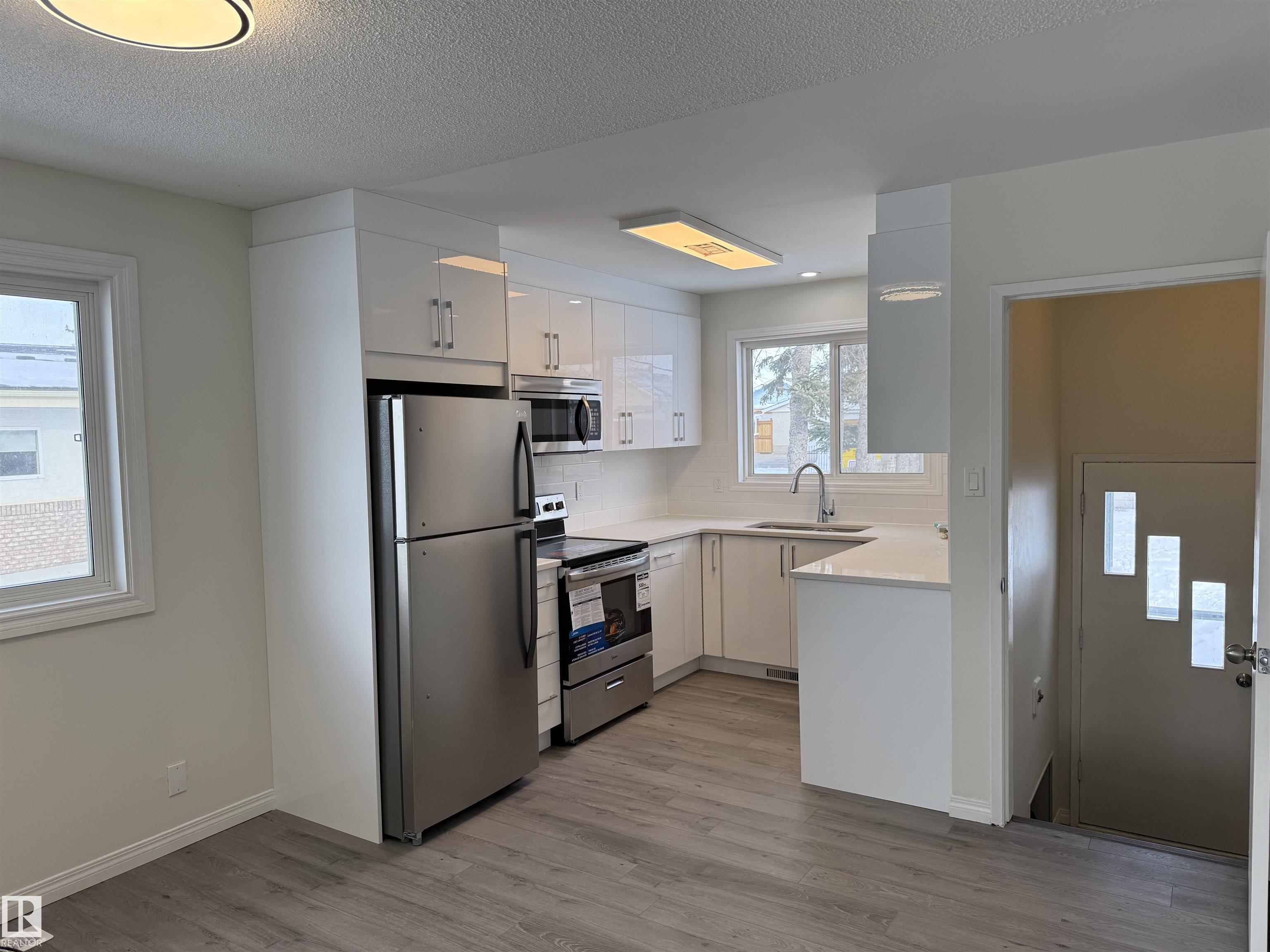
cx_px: 635
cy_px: 476
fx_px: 881
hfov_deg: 71.6
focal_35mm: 24
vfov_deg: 56.8
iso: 100
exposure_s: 1/327
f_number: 1.78
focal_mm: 6.76
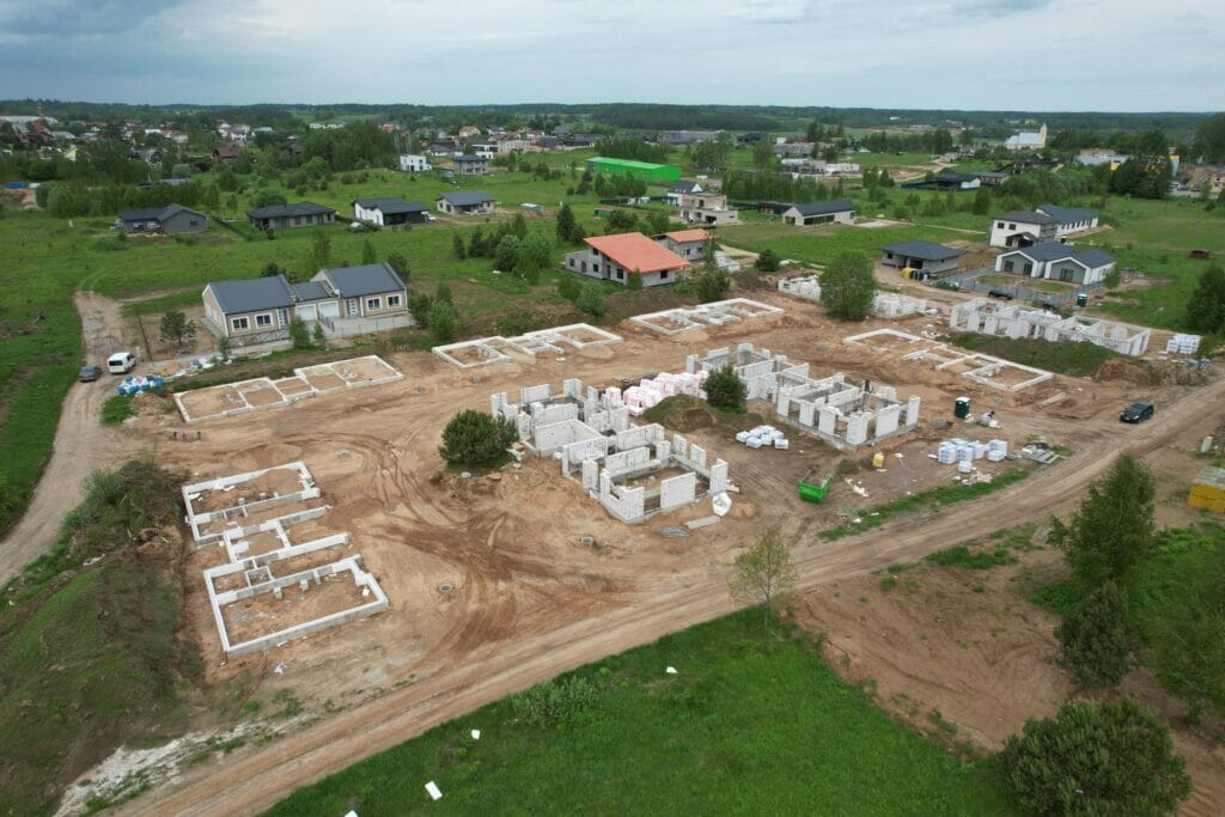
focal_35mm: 22
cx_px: 612
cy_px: 408
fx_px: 749
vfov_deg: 57.2
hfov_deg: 78.6
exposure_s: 1/1500
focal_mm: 8.38
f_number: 2.8
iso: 100
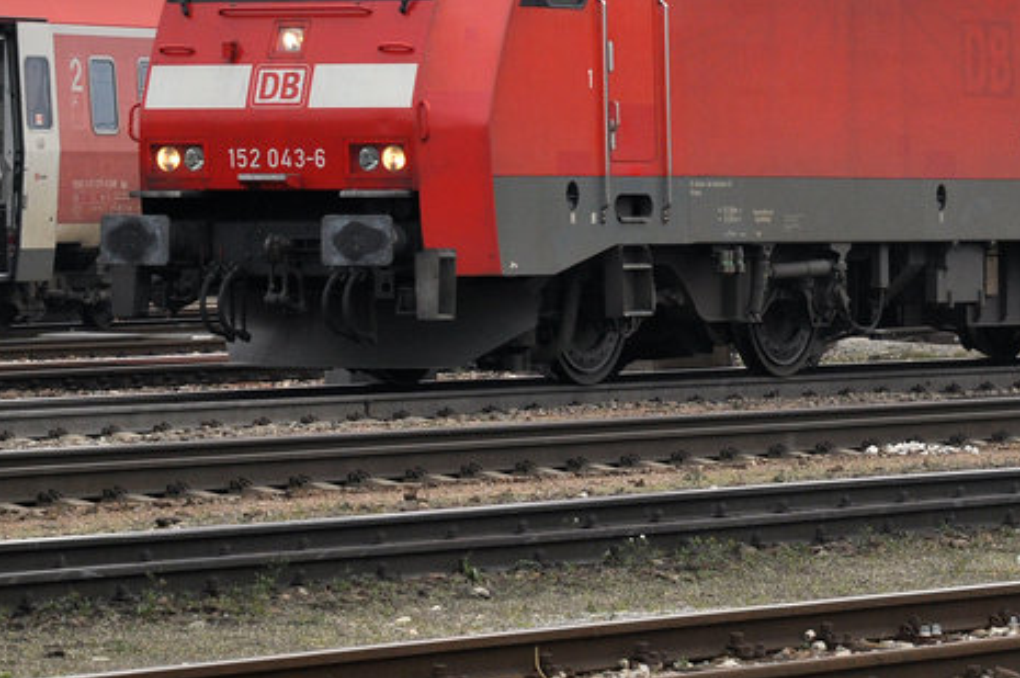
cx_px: 711
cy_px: -181
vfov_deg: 5.0
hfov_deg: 7.6
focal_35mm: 271
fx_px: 7670
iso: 400
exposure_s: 1/1000
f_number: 5
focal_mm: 70
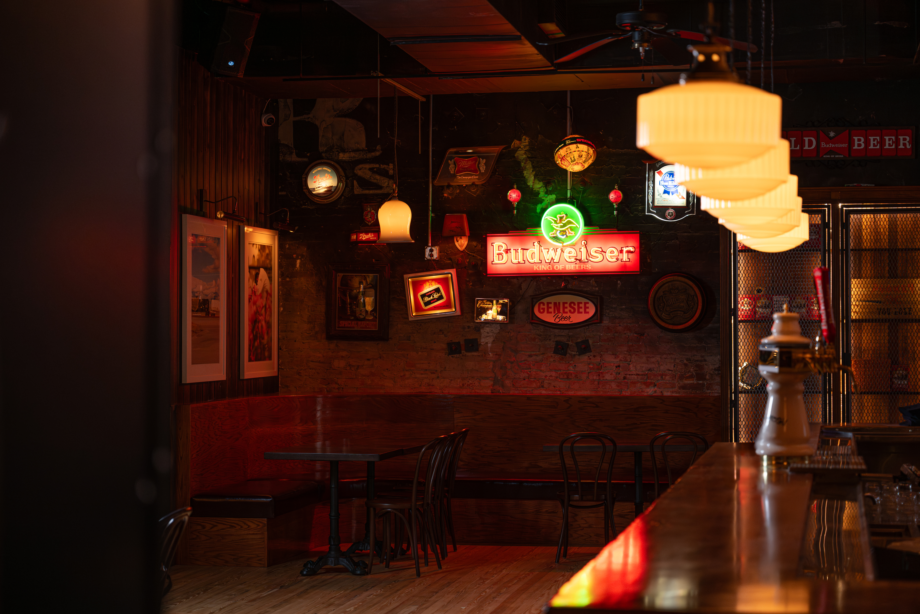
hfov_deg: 28.8
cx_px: 460
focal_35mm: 70
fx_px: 1789
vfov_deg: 19.5
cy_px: 307
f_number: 3.2
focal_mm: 70
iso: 1600
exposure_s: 1/160
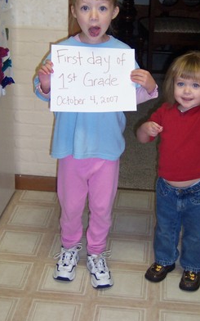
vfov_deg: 23.8
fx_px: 759
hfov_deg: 15.0
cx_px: 122
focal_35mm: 87
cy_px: 127
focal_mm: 10.4
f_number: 2.8
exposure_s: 1/60
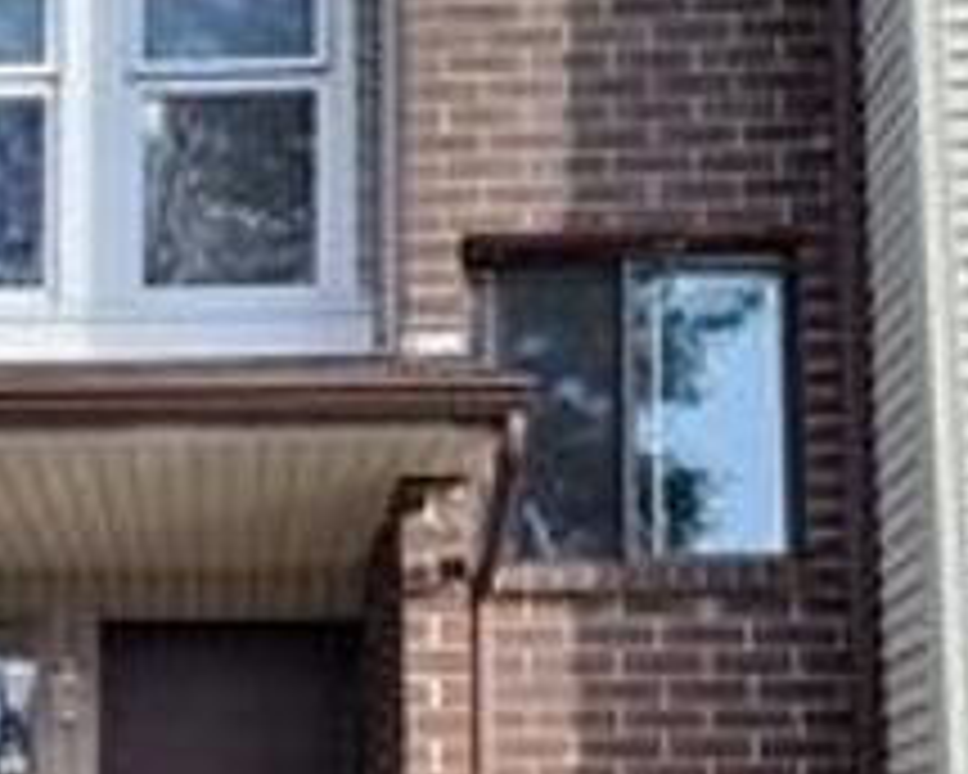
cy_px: 763
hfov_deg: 30.6
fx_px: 1690
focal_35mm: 59
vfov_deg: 24.7
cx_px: 104
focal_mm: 5.4
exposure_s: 1/569
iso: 40
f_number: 1.8
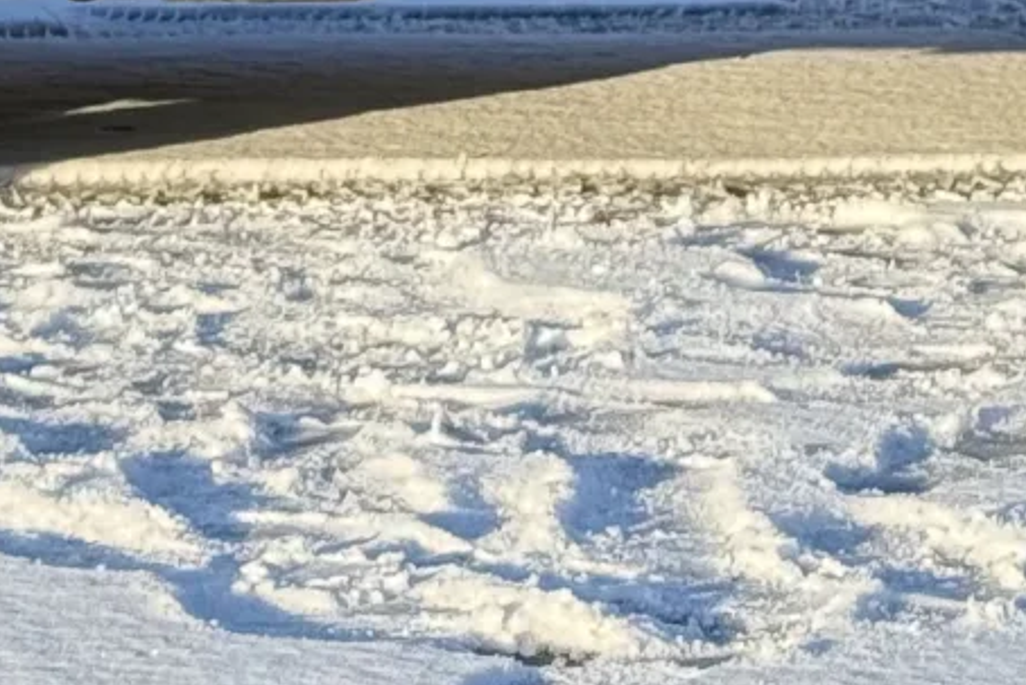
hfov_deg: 9.7
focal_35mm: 211
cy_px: -907
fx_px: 6015
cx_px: 755
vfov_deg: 6.2
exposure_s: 1/1027
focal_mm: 6.76
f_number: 1.78
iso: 100
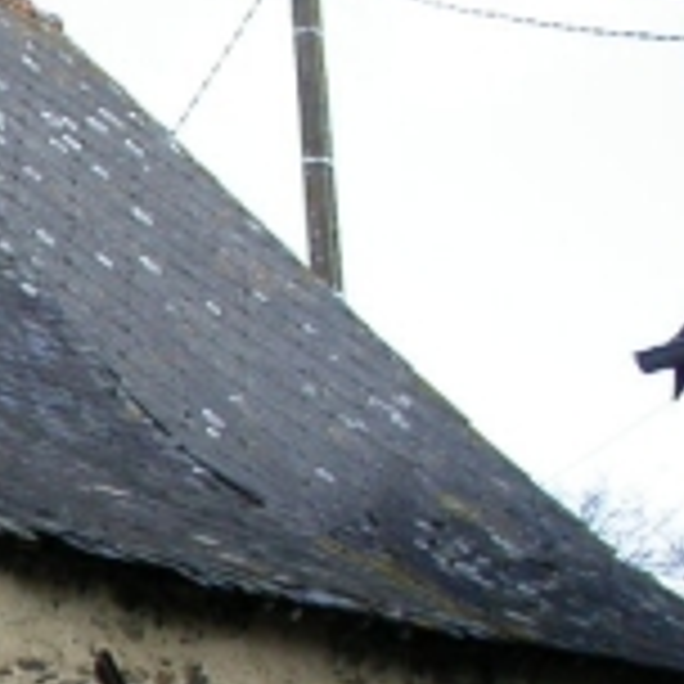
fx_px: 3376
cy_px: 598
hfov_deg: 10.6
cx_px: -702
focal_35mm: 151
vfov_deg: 11.5
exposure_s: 1/212
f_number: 5.3
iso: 100
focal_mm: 7.85
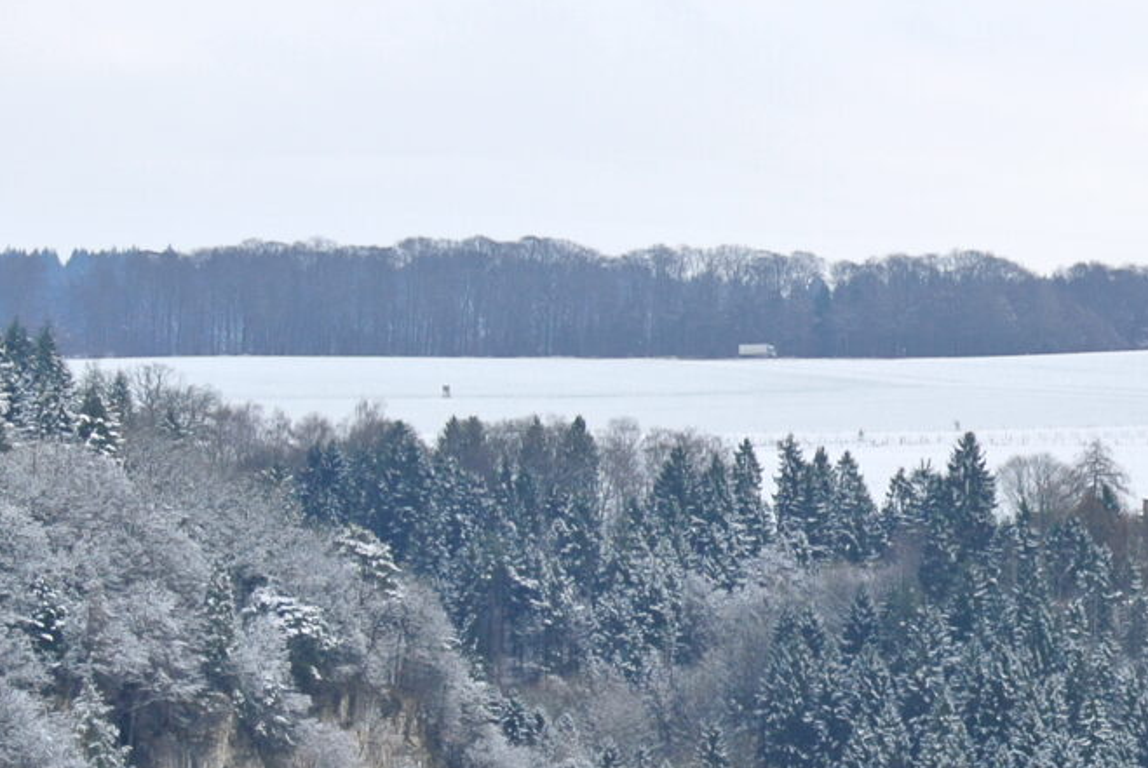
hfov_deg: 8.6
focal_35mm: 236
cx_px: 1352
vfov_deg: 5.8
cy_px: 778
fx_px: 7534
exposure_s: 1/400
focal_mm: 30
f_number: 4
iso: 100
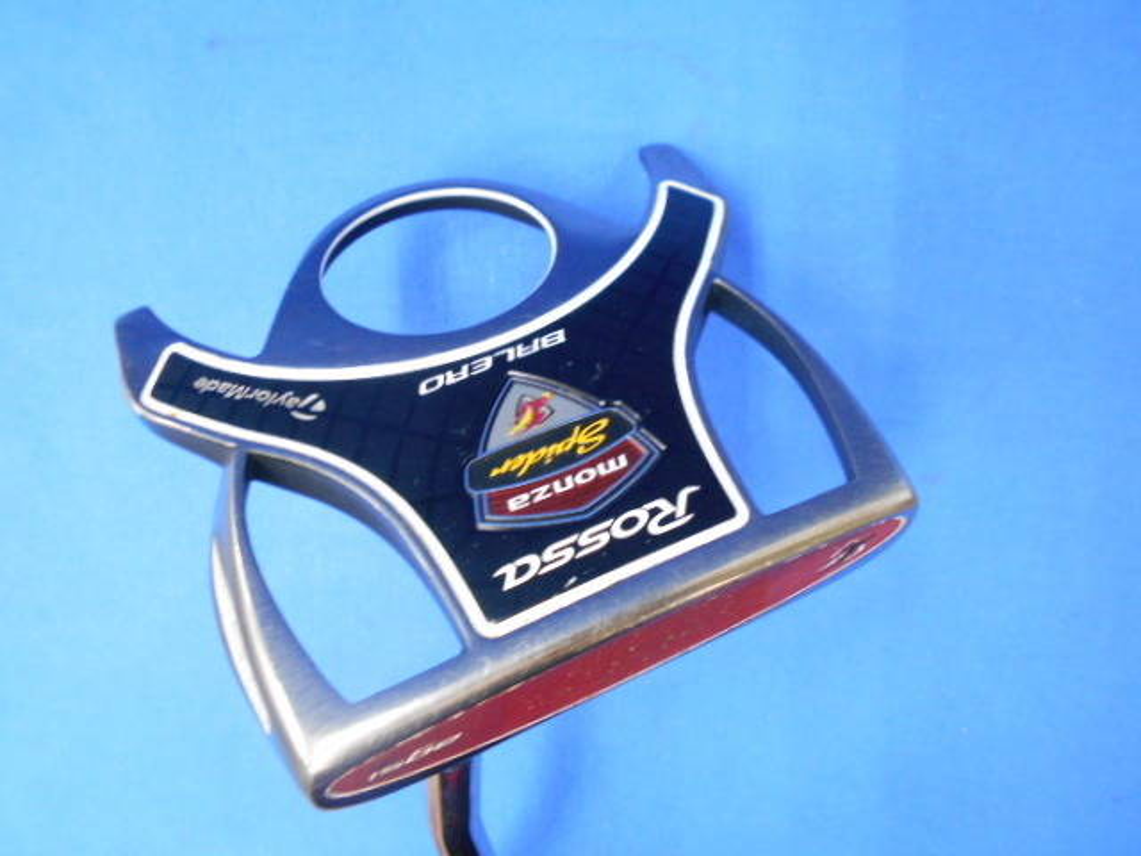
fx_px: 857
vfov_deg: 53.1
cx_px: 570
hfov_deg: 67.3
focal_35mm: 26
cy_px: 428
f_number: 3.2
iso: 400
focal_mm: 4.6
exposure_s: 1/20
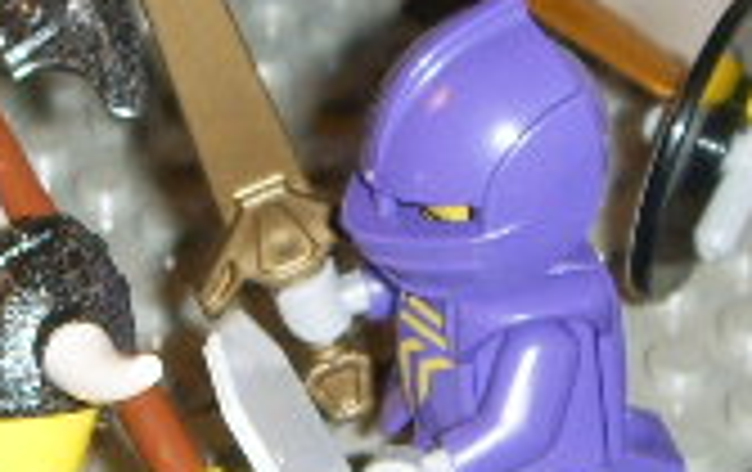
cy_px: 315
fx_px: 3244
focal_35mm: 158
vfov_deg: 8.3
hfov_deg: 13.2
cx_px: 185
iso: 100
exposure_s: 1/45
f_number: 3.5
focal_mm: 6.6
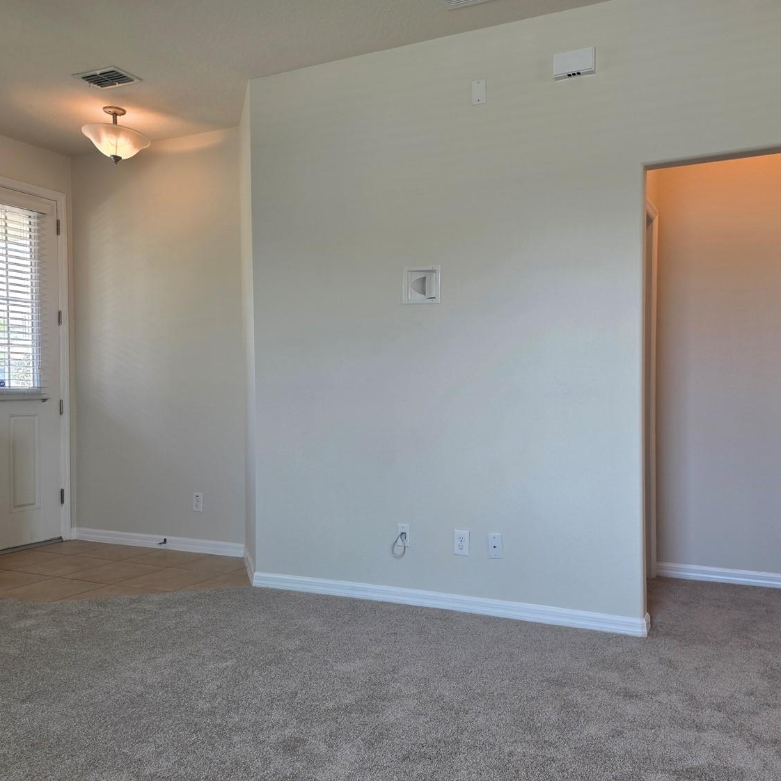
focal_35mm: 29
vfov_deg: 55.6
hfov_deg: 55.4
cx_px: 450
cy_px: 404
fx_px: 740
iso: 80
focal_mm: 6.3
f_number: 1.7
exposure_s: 1/120
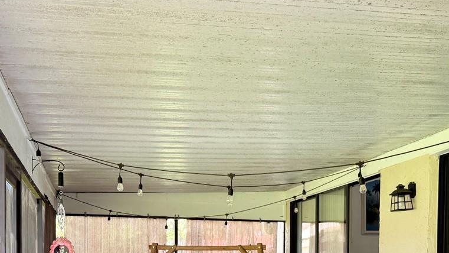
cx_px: 274
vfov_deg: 20.7
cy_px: 281
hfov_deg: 37.7
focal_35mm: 55
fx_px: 655
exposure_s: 1/132
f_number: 1.78
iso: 100
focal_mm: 6.76
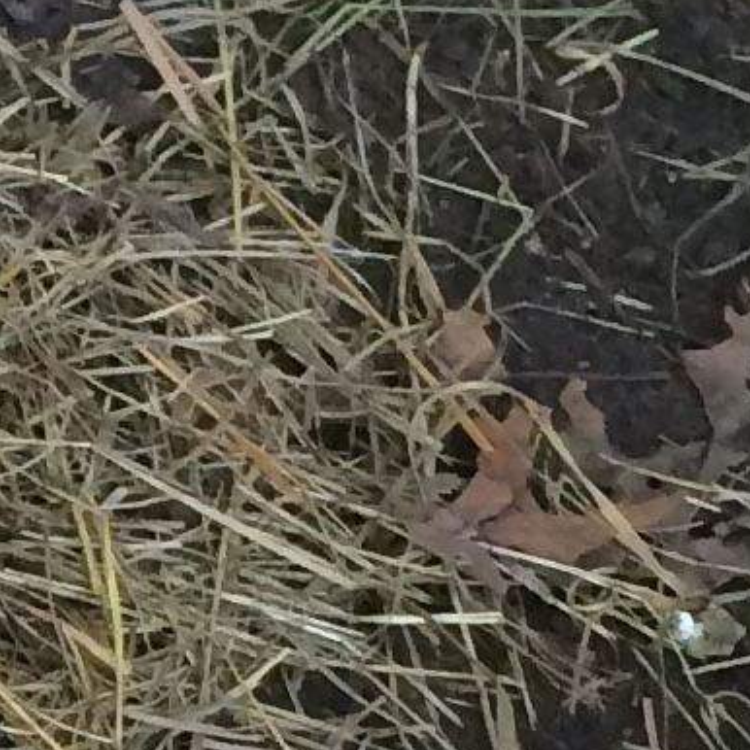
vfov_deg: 7.8
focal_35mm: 217
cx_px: -1108
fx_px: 5319
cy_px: 1321
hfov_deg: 7.5
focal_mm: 4.15
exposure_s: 1/30
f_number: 2.2
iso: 40
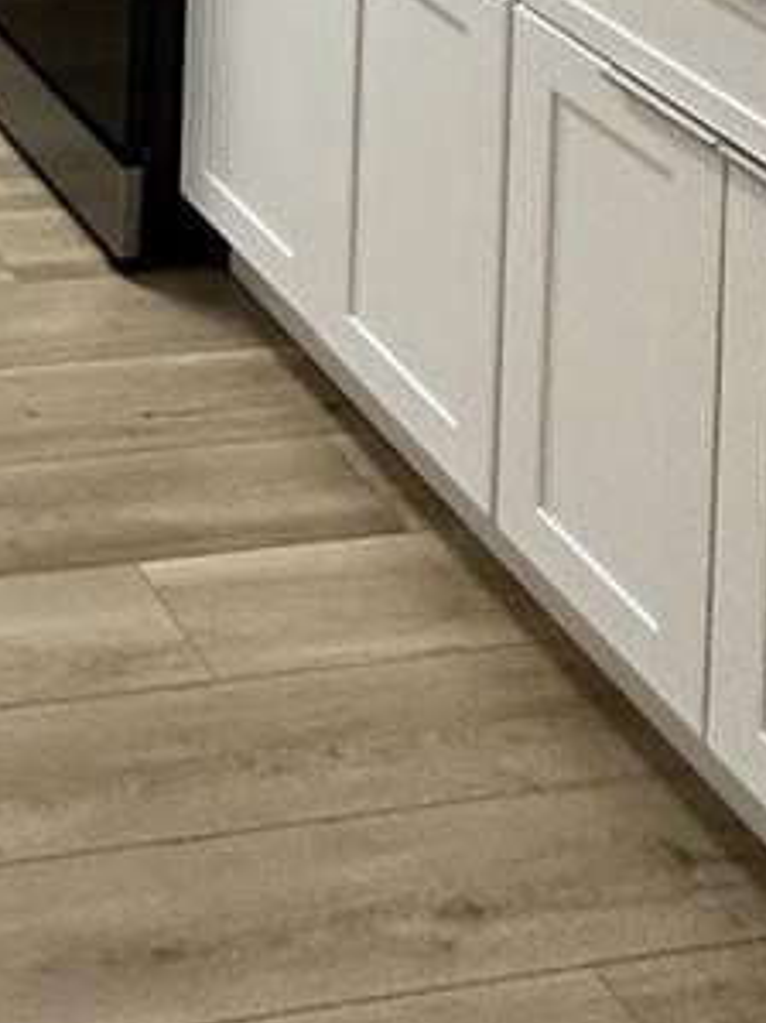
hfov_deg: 17.5
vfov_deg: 19.2
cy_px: -893
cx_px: -506
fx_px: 2126
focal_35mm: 72
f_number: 2.2
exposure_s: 1/120
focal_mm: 2.22
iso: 250
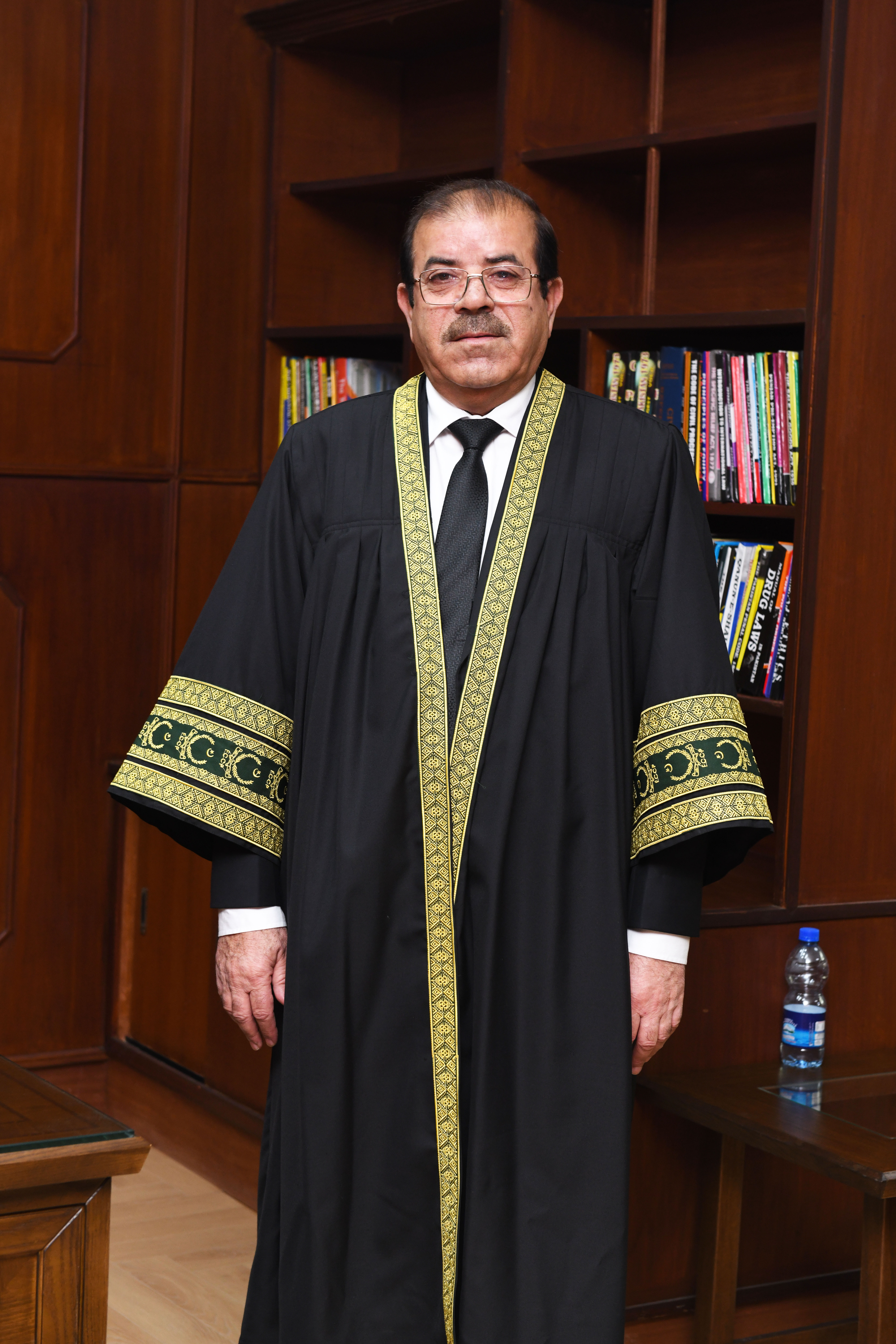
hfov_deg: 19.5
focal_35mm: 70
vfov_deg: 28.8
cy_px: 672
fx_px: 2613
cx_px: 448
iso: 1000
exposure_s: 1/125
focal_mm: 70
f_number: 7.1
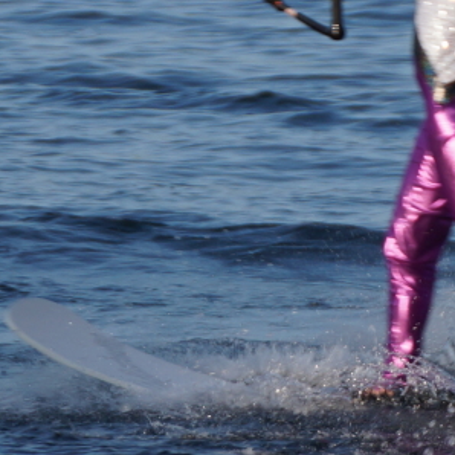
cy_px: 73
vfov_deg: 4.1
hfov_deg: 4.1
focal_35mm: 428
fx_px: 6365
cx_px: 757
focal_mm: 100
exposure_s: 1/200
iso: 100
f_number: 6.3
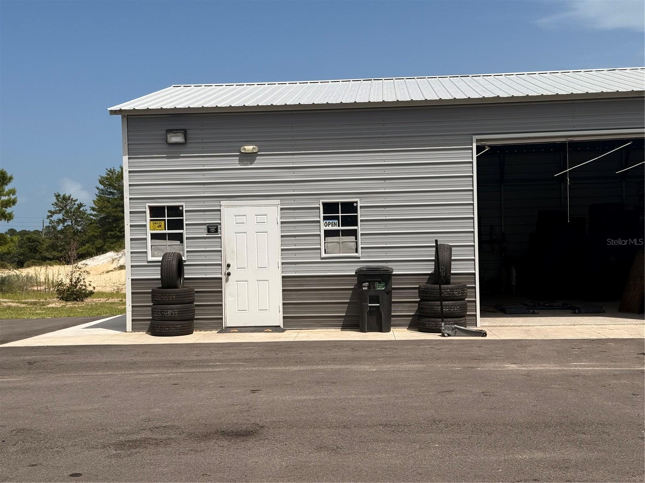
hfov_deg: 39.7
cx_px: 322
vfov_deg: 30.3
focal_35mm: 48
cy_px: 242
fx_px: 894
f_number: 1.78
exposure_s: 1/7874
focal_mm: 6.76
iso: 64
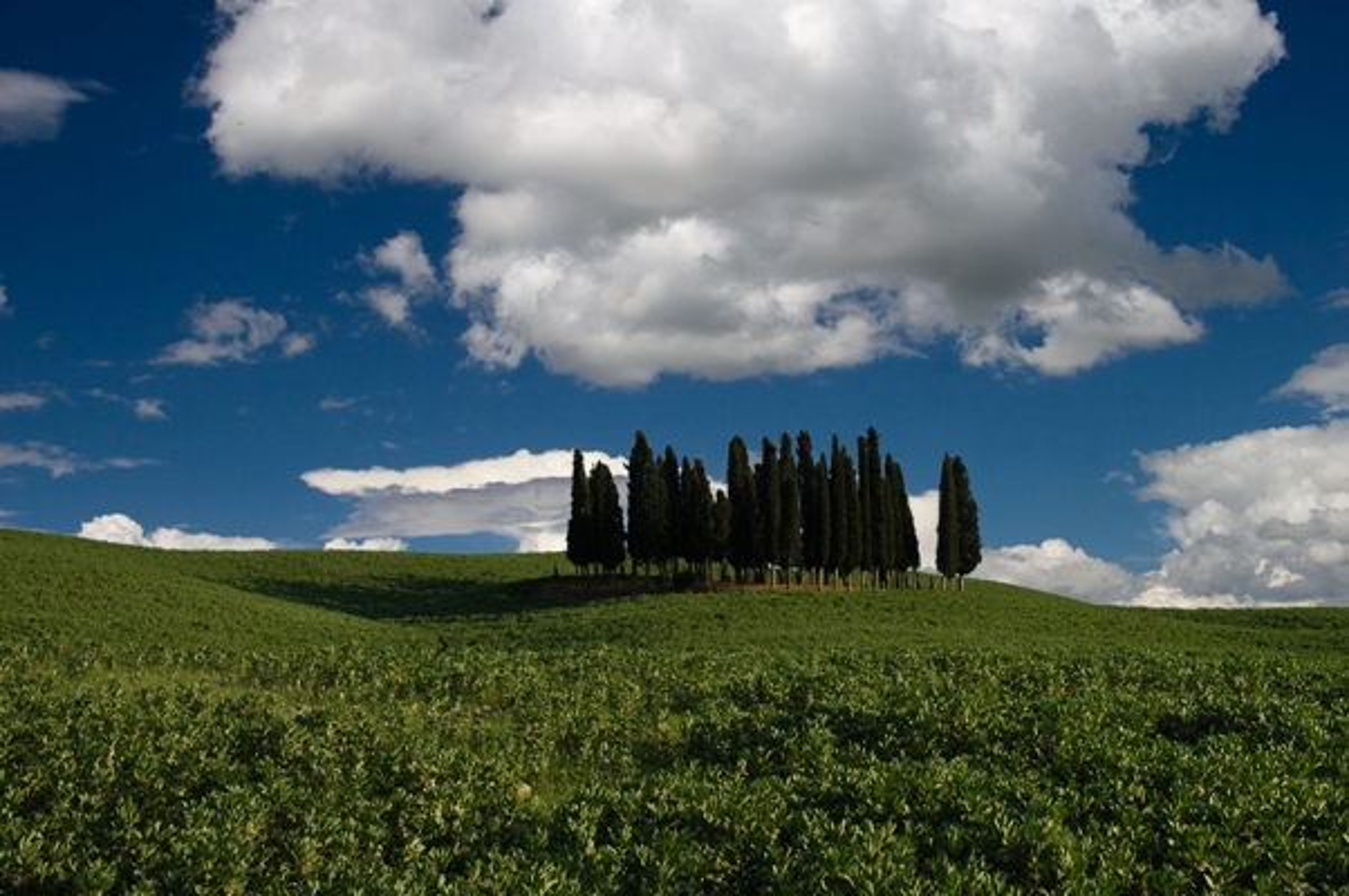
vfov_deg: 30.8
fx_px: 1628
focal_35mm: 44
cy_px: 448
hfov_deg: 45.0
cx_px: 674
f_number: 11
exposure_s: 1/400
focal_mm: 29
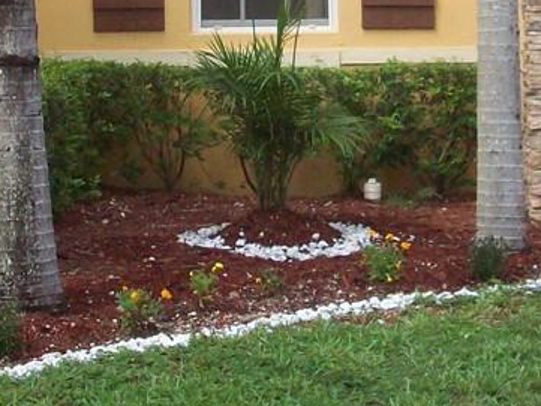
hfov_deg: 18.7
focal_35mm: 105
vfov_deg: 14.0
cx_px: 282
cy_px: 31
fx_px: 1642
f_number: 2.8
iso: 200
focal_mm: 6.2
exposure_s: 1/890
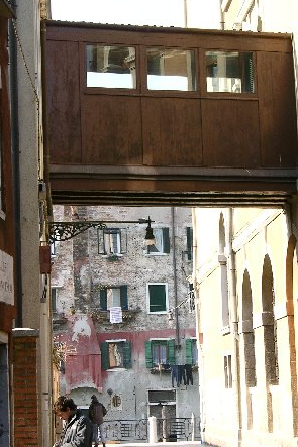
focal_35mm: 113
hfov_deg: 12.1
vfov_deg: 18.1
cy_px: 202
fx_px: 1404
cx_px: 165
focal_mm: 21
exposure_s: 1/80.8
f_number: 5.5
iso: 50
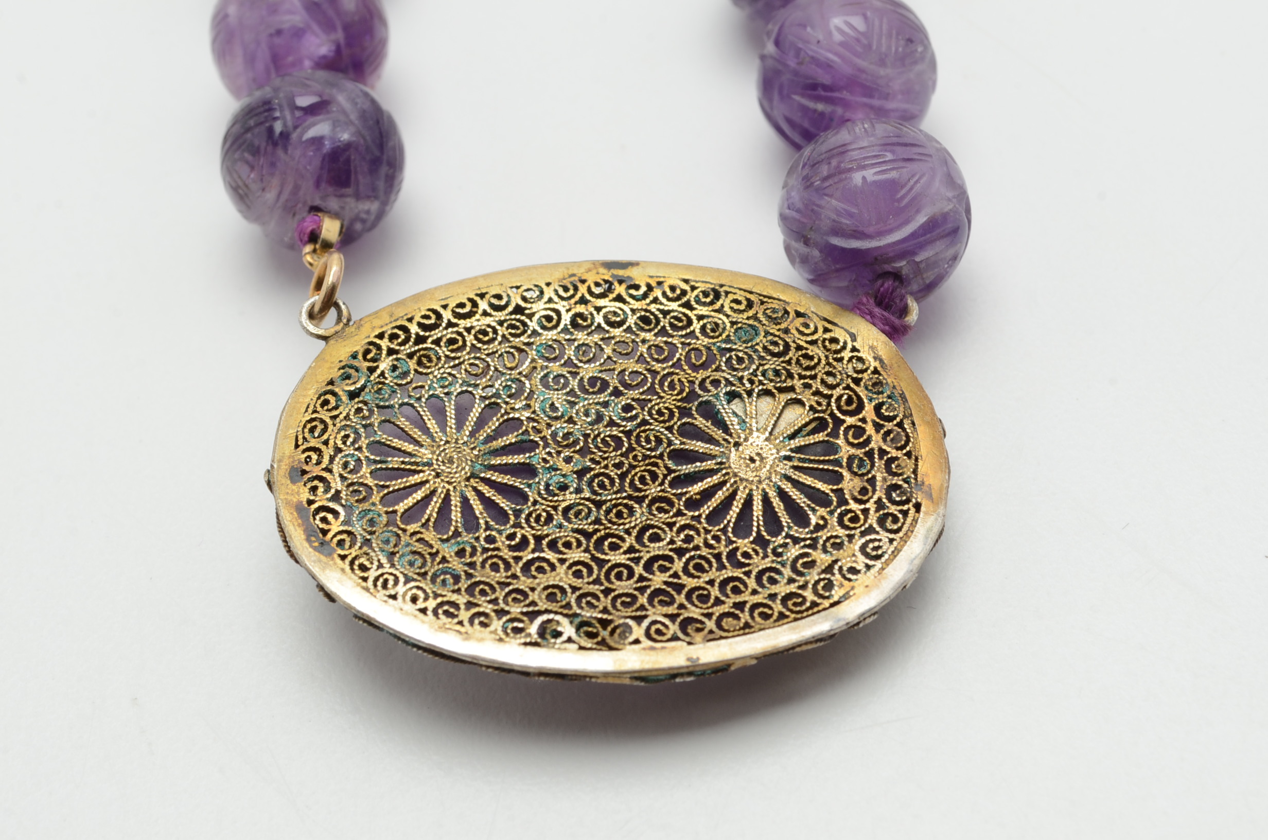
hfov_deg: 24.7
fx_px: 2900
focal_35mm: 82
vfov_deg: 16.5
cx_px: 634
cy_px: 420
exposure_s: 1/125
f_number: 16
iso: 200
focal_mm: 55
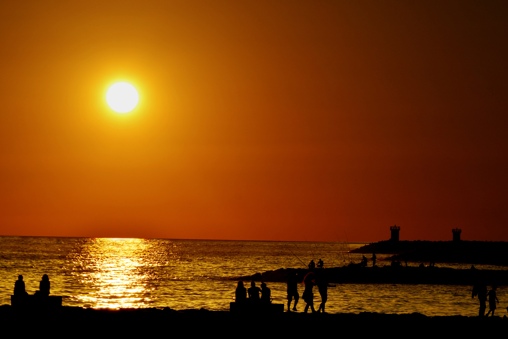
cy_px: 172
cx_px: 233
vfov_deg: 6.7
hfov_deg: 10.1
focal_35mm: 204
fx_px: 2878
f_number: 13
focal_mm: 120
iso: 100
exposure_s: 1/640
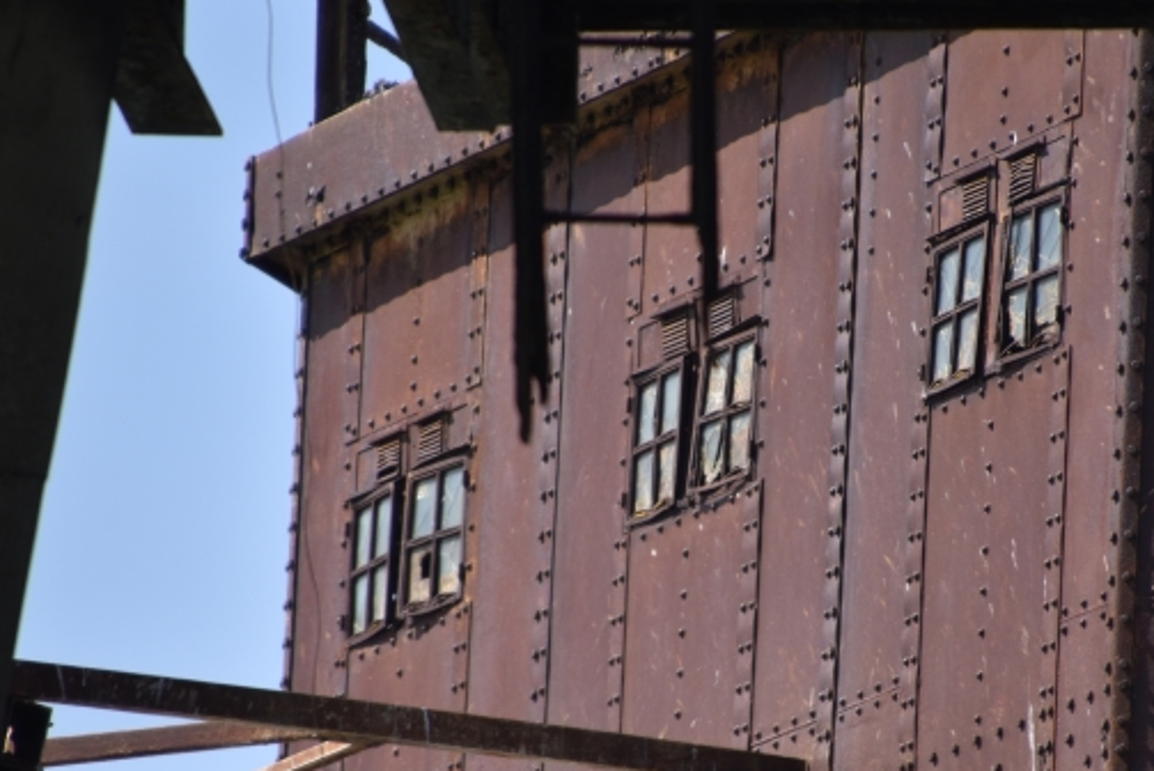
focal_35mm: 624
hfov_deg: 3.3
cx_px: 709
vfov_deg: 2.2
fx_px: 20013
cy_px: 444
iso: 200
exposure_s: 1/640
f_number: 6.3
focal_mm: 300
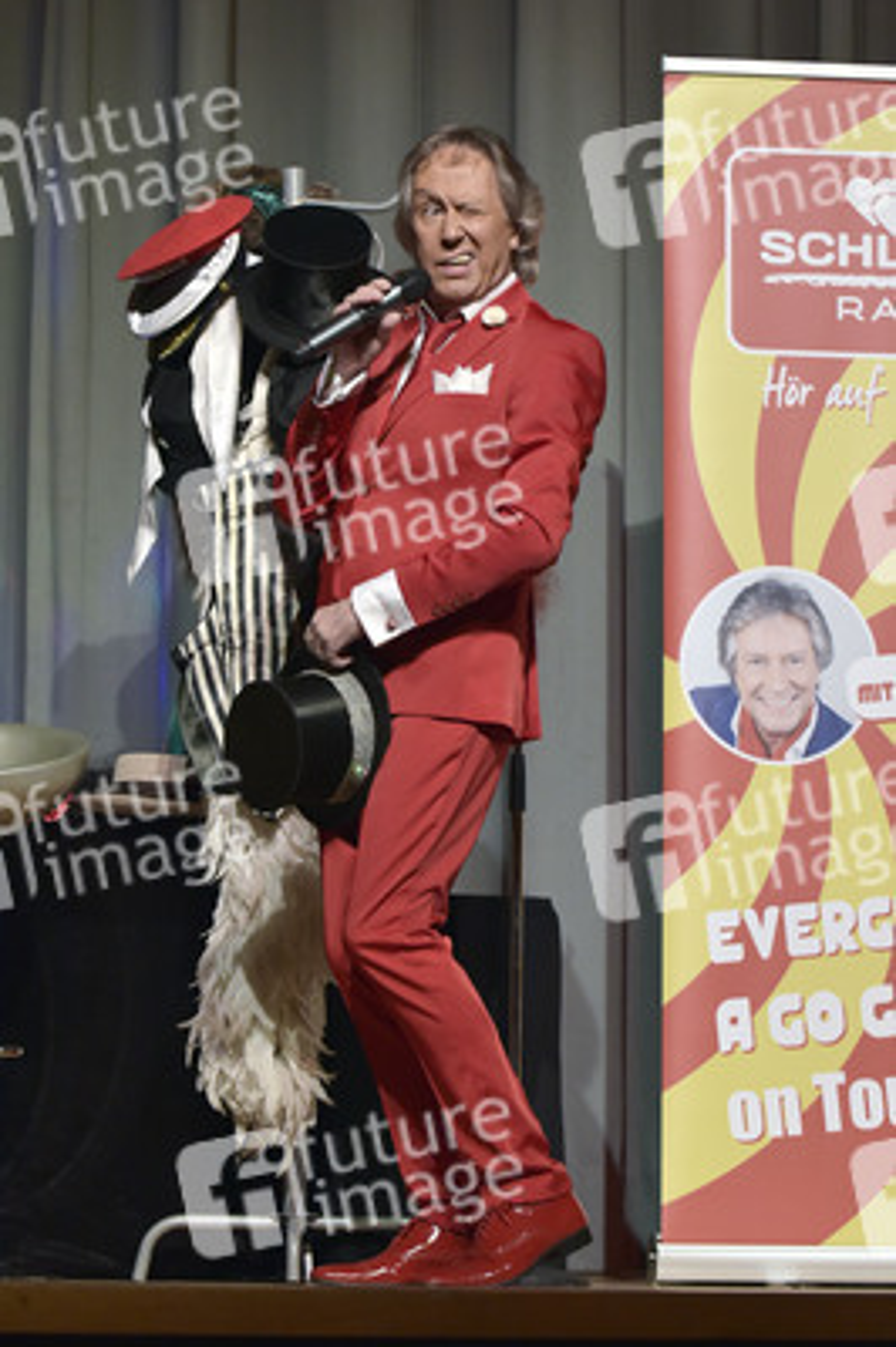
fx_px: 3553
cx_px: 448
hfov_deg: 14.4
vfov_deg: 21.5
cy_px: 674
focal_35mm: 95
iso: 1600
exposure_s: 1/250
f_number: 4
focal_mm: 95
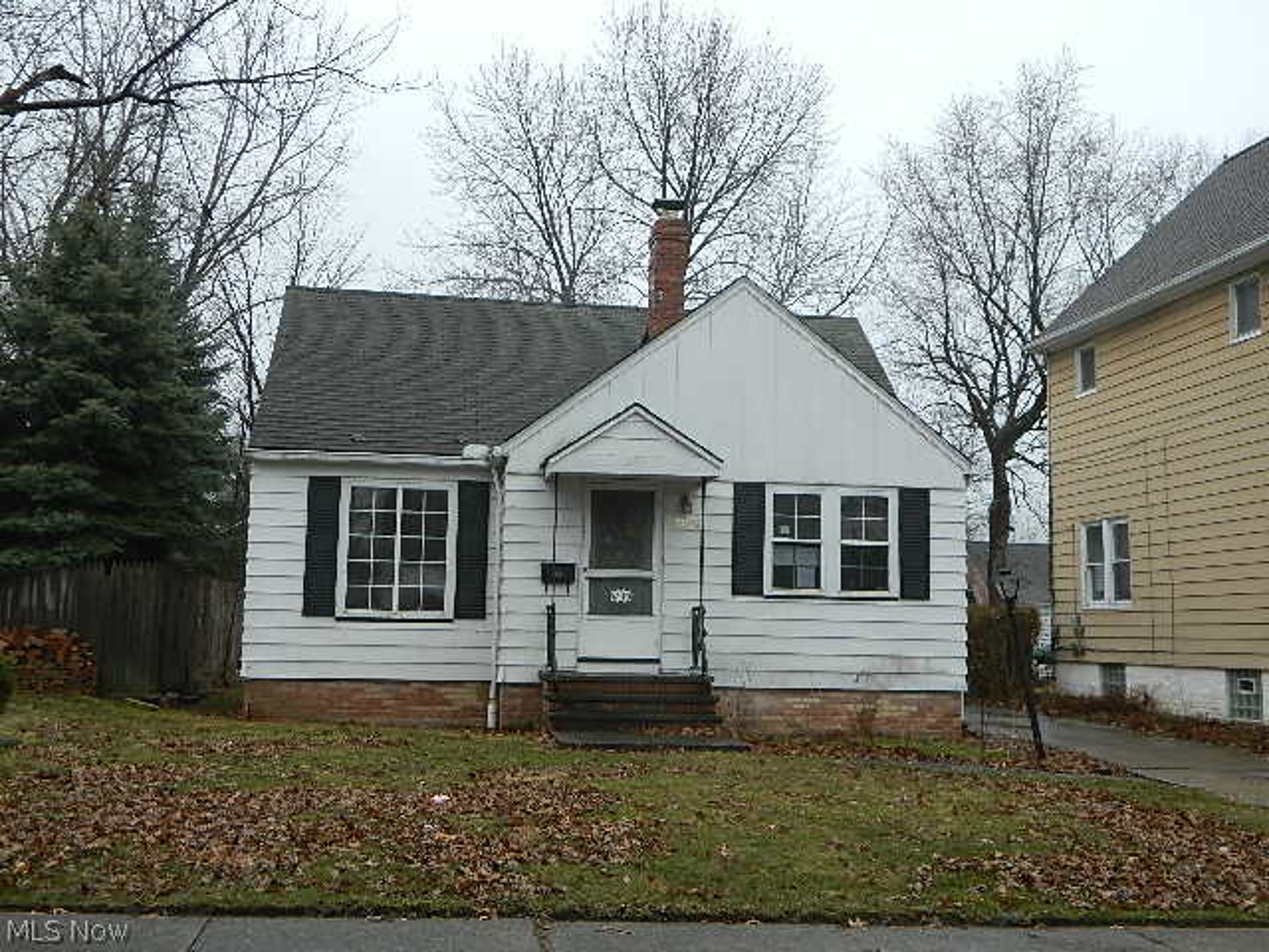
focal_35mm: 41
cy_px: 476
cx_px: 634
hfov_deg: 45.8
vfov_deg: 35.1
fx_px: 1503
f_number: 3.5
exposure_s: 1/400
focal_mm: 7.3
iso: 80
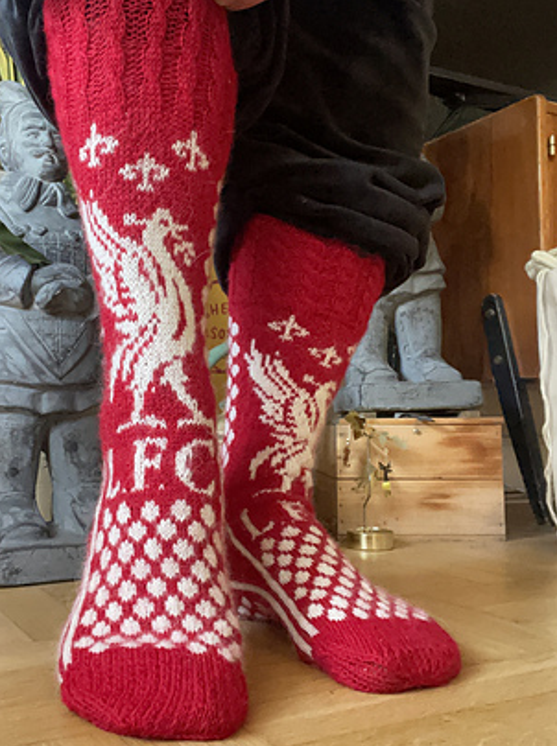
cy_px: 354
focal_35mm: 37
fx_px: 797
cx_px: 219
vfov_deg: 50.2
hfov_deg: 38.4
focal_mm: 2.71
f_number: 2.2
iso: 500
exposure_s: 1/30
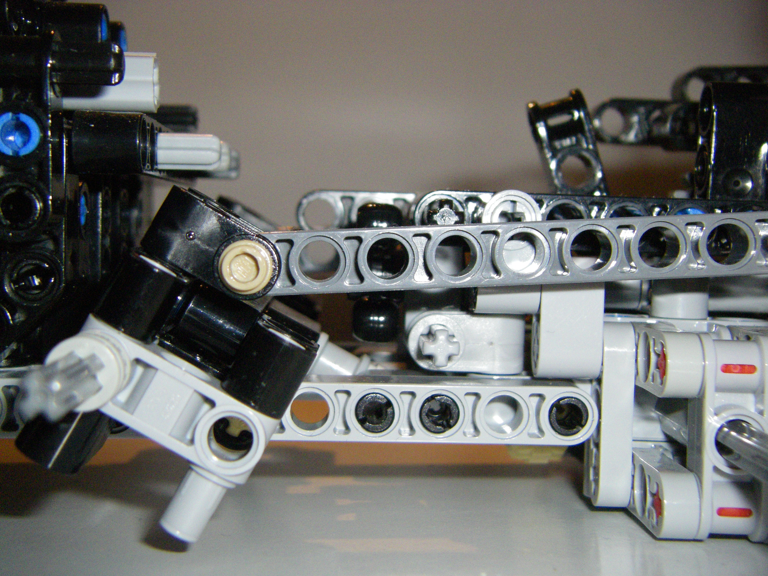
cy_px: 288
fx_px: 1376
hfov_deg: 31.2
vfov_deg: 23.7
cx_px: 384
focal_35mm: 62
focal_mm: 10.3
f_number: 7.5
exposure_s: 1/60
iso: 400
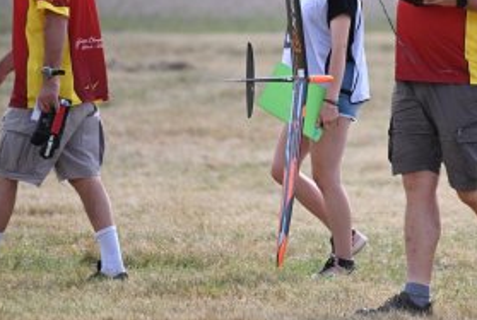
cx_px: 334
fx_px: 9449
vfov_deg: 1.9
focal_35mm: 712
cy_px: 72
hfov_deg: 2.9
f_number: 6.3
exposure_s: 1/1600
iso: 640
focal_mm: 400
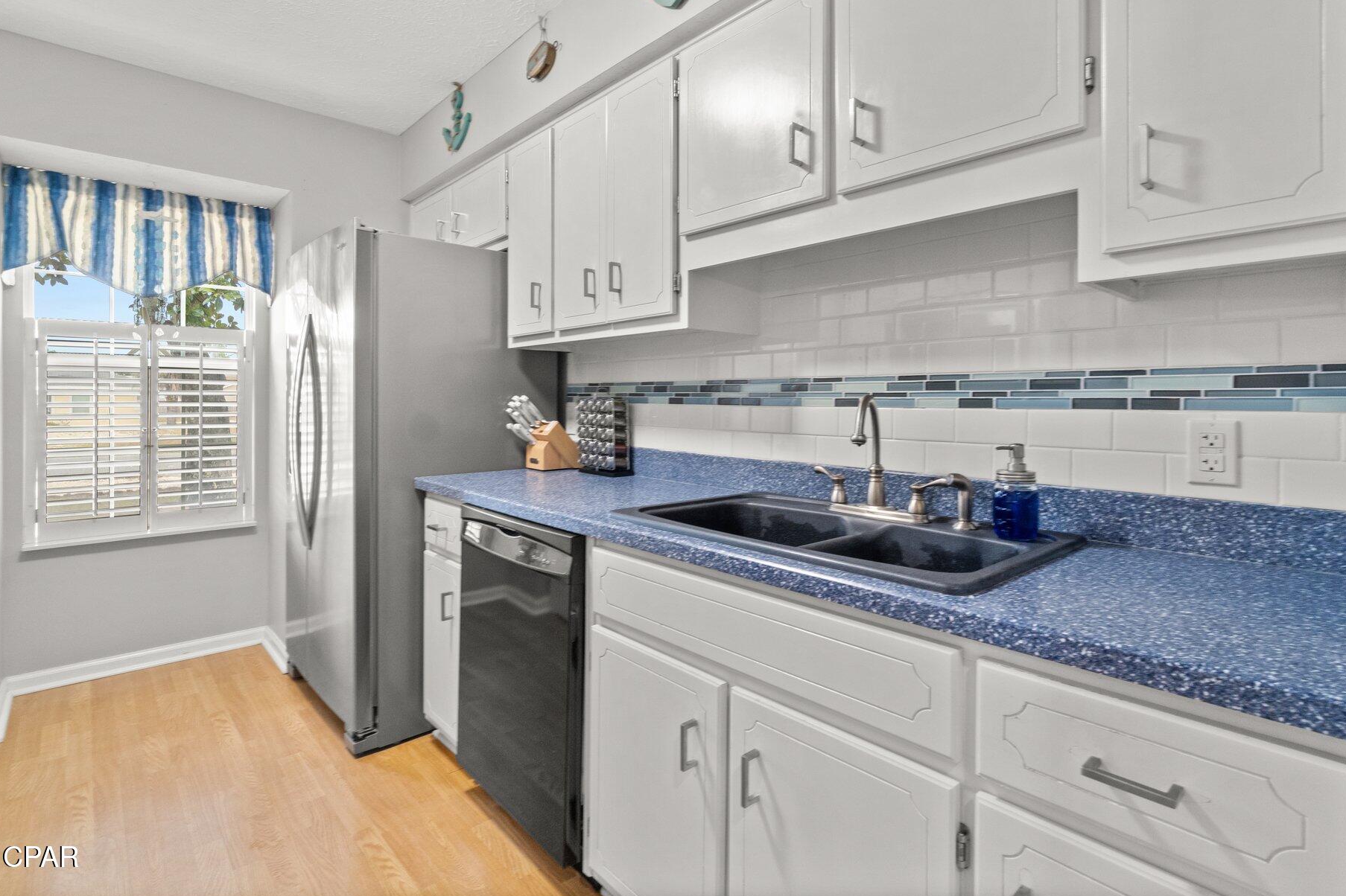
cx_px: 670
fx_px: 635
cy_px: 396
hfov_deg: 93.3
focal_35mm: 17
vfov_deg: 70.2
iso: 400
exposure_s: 1
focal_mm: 10
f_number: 9
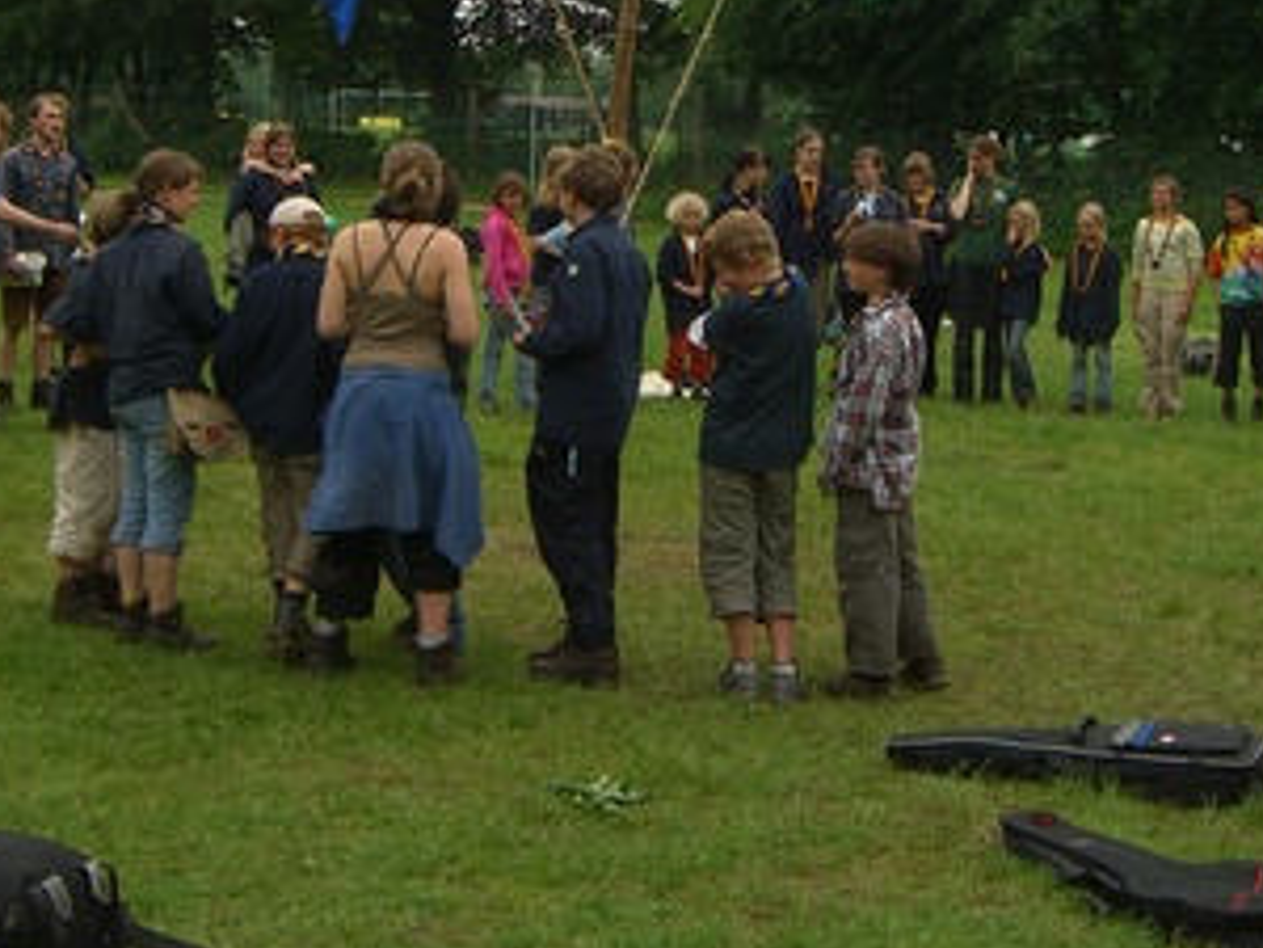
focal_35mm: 76
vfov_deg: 19.0
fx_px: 2773
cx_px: 699
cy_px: 55
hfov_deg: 25.6
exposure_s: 1/320
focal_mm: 7.9
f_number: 4
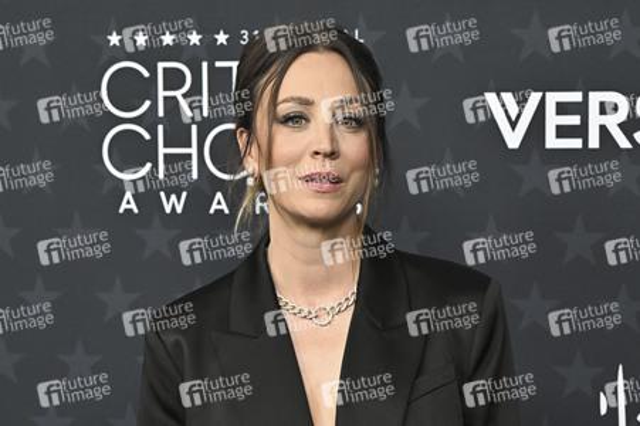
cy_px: 213
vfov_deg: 17.0
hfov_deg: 25.4
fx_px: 1421
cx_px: 320
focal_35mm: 80
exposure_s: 1/320
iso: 1250
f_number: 5.6
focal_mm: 80
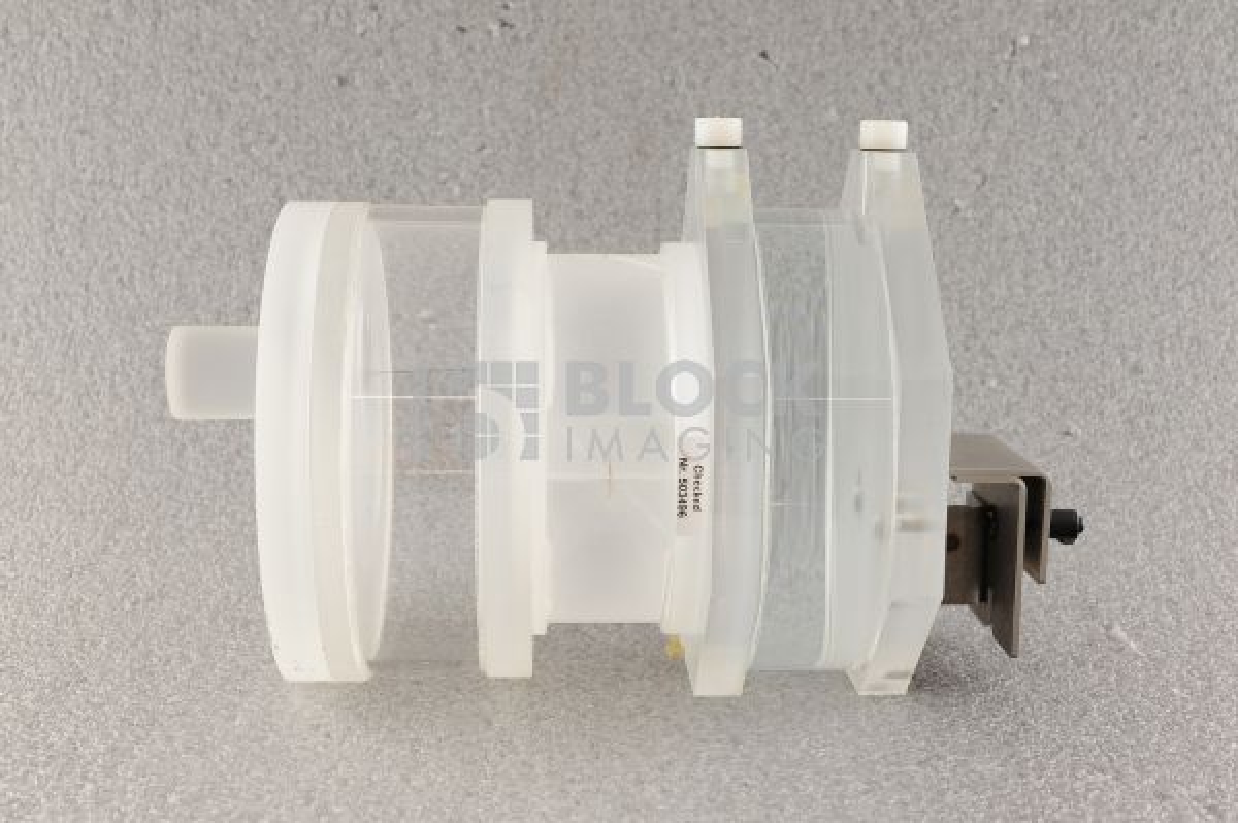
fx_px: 1718
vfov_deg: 26.9
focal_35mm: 50
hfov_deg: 39.6
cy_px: 412
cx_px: 619
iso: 1600
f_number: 11
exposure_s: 1/125
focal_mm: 50
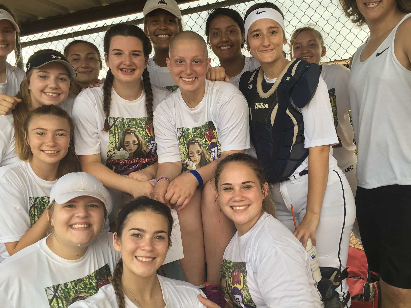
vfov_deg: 39.6
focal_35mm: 36
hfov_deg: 51.3
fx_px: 427
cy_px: 162
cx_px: 220
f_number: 2.2
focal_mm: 4.15
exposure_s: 1/60
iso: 25
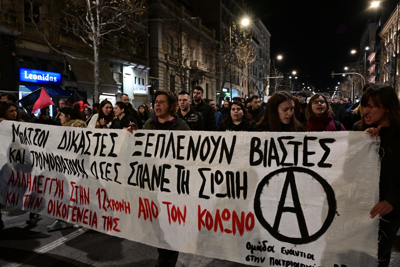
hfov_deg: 65.5
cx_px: 200
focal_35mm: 28
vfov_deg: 46.4
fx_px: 311
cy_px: 134
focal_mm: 28
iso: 8000
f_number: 4
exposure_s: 1/160
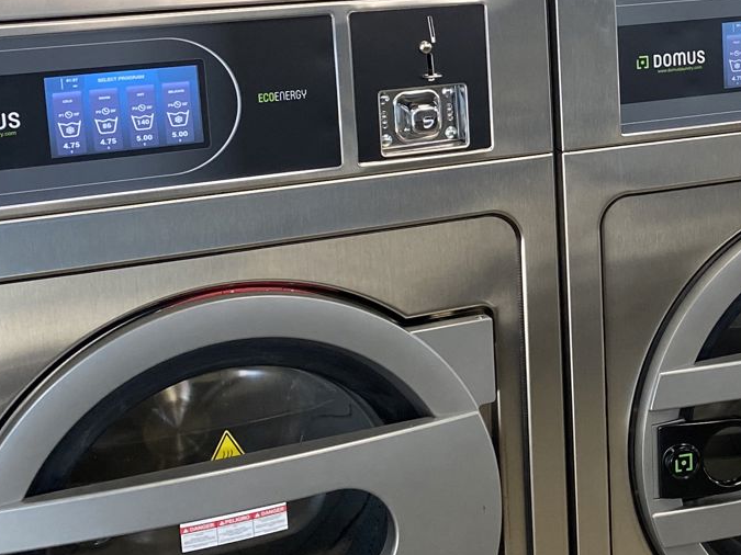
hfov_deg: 25.0
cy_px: 102
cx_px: 756
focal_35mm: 74
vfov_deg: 19.7
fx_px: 1584
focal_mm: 4.25
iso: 100
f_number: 1.8
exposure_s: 1/120
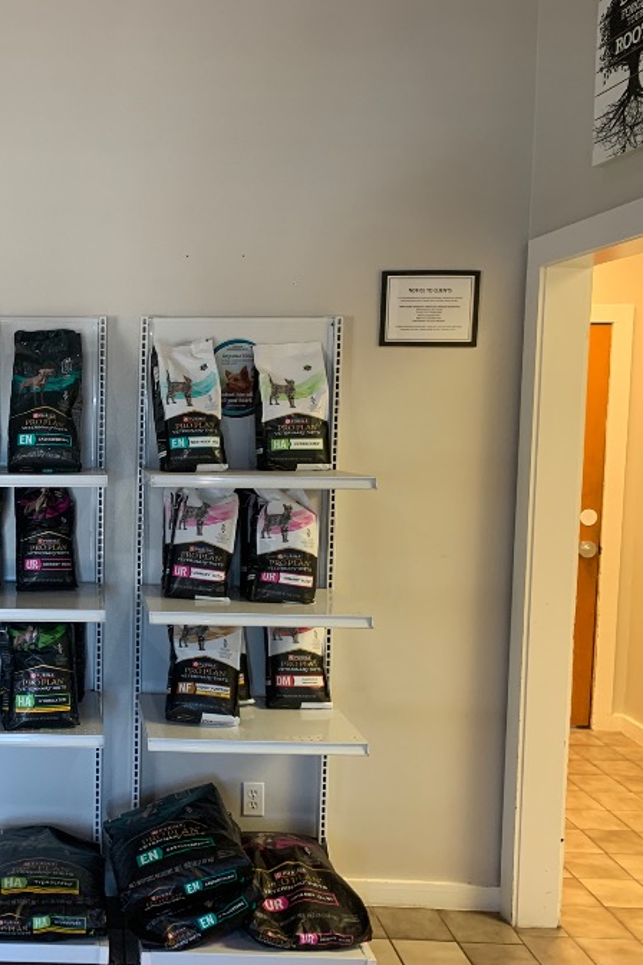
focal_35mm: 37
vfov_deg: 51.9
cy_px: 482
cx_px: 46
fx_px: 991
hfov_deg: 33.7
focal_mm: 4.25
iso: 100
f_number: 1.8
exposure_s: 1/60
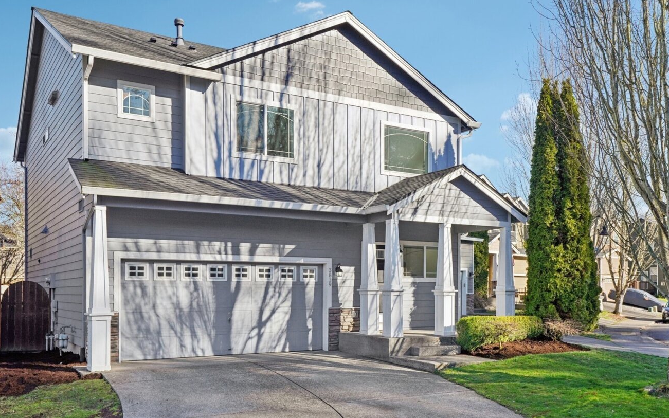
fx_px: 620
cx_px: 332
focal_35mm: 34
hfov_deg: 56.7
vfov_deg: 37.2
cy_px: 228
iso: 400
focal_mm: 31
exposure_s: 1/640
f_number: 8
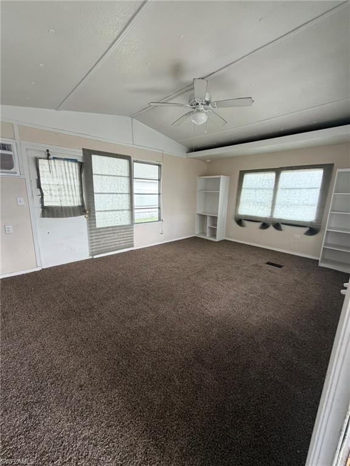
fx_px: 189
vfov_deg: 102.1
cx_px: 175
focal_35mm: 14
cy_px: 233
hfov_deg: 85.7
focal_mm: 2.22
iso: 250
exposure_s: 1/121
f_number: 2.2
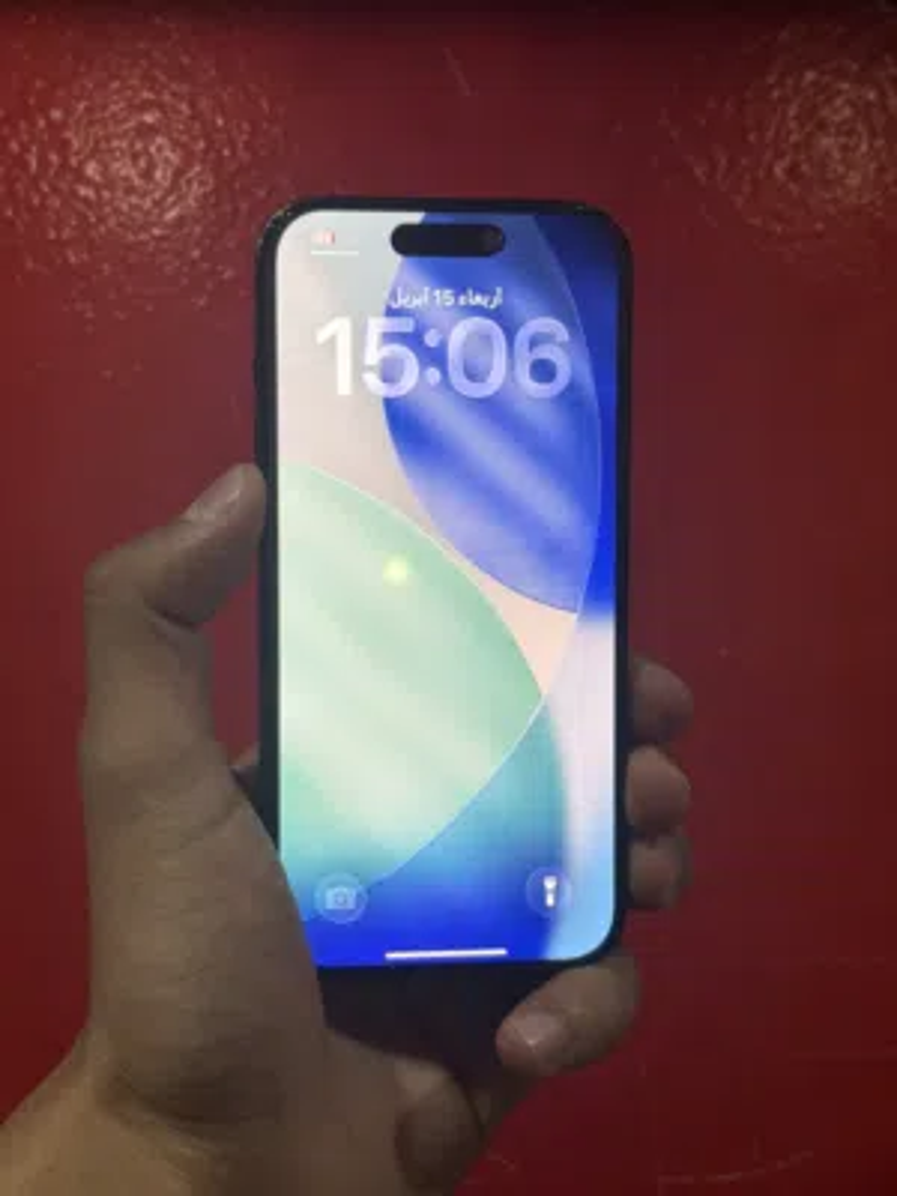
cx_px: 448
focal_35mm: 52
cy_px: 598
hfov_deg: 28.0
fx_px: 1797
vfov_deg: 36.8
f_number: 1.6
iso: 64
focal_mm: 5.96
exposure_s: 1/60
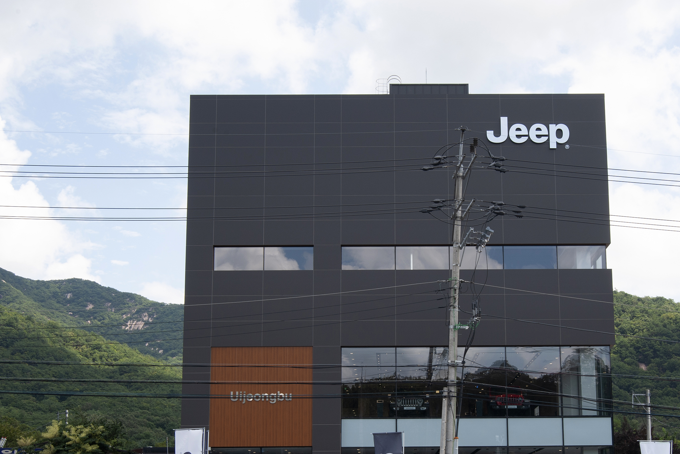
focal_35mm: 55
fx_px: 1039
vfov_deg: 24.3
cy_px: 343
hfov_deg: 36.1
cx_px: 398
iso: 200
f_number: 18
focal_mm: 35
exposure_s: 1/80
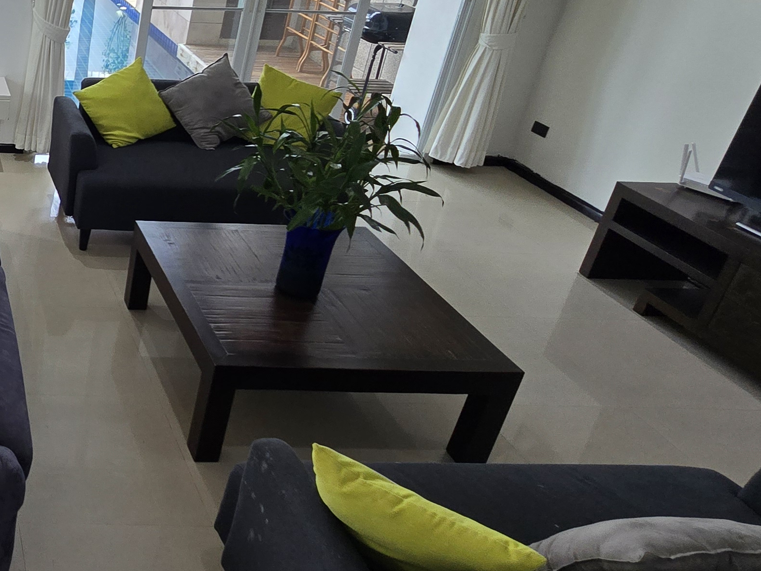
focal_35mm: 33
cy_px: 179
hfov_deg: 42.7
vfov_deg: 42.2
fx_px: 725
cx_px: -86
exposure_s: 1/100
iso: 64
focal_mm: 2.2
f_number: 2.2
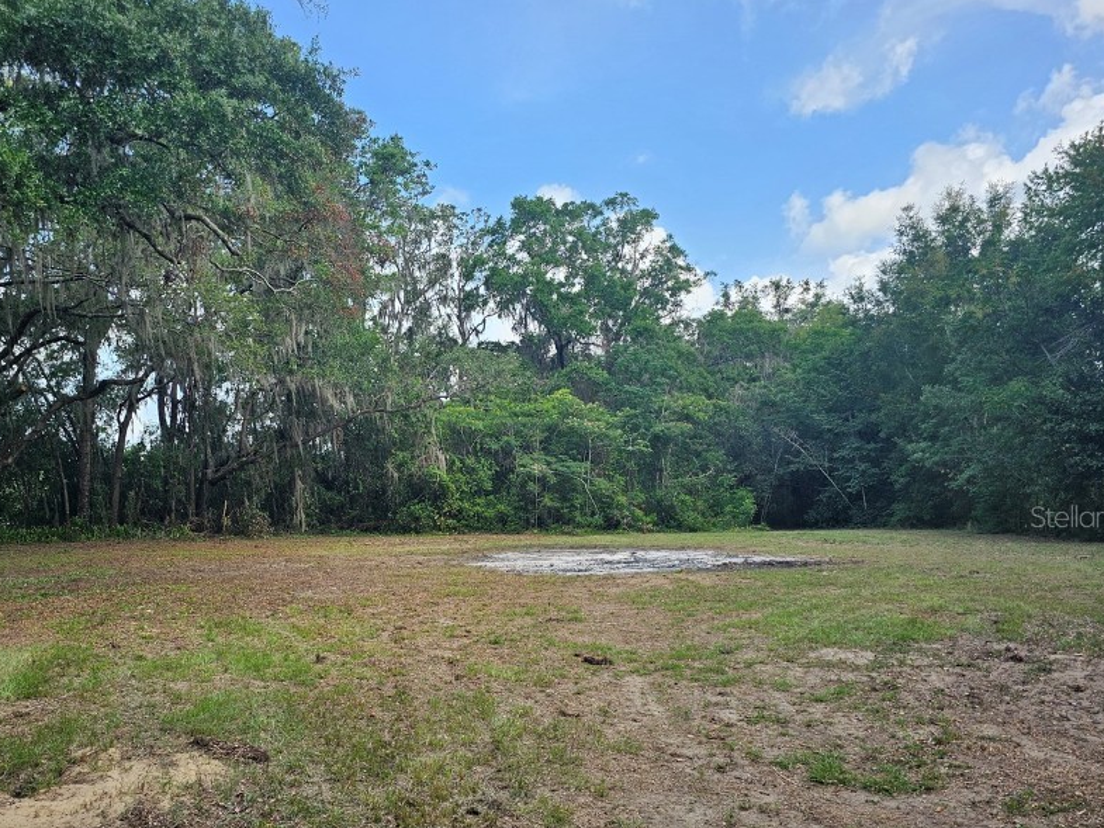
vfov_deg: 46.4
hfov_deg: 59.5
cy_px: 516
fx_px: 957
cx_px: 443
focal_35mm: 30
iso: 10
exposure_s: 1/225
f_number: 1.7
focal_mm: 6.3
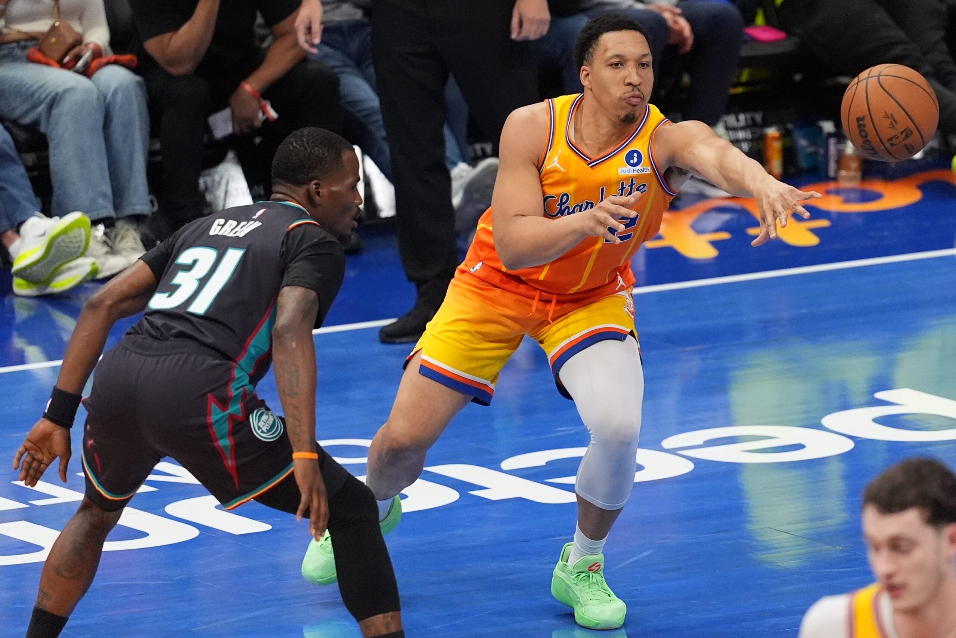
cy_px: 319
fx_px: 11950
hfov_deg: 4.6
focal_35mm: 450
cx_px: 478
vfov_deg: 3.1
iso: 4000
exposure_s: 1/2000
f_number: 2.8
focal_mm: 300
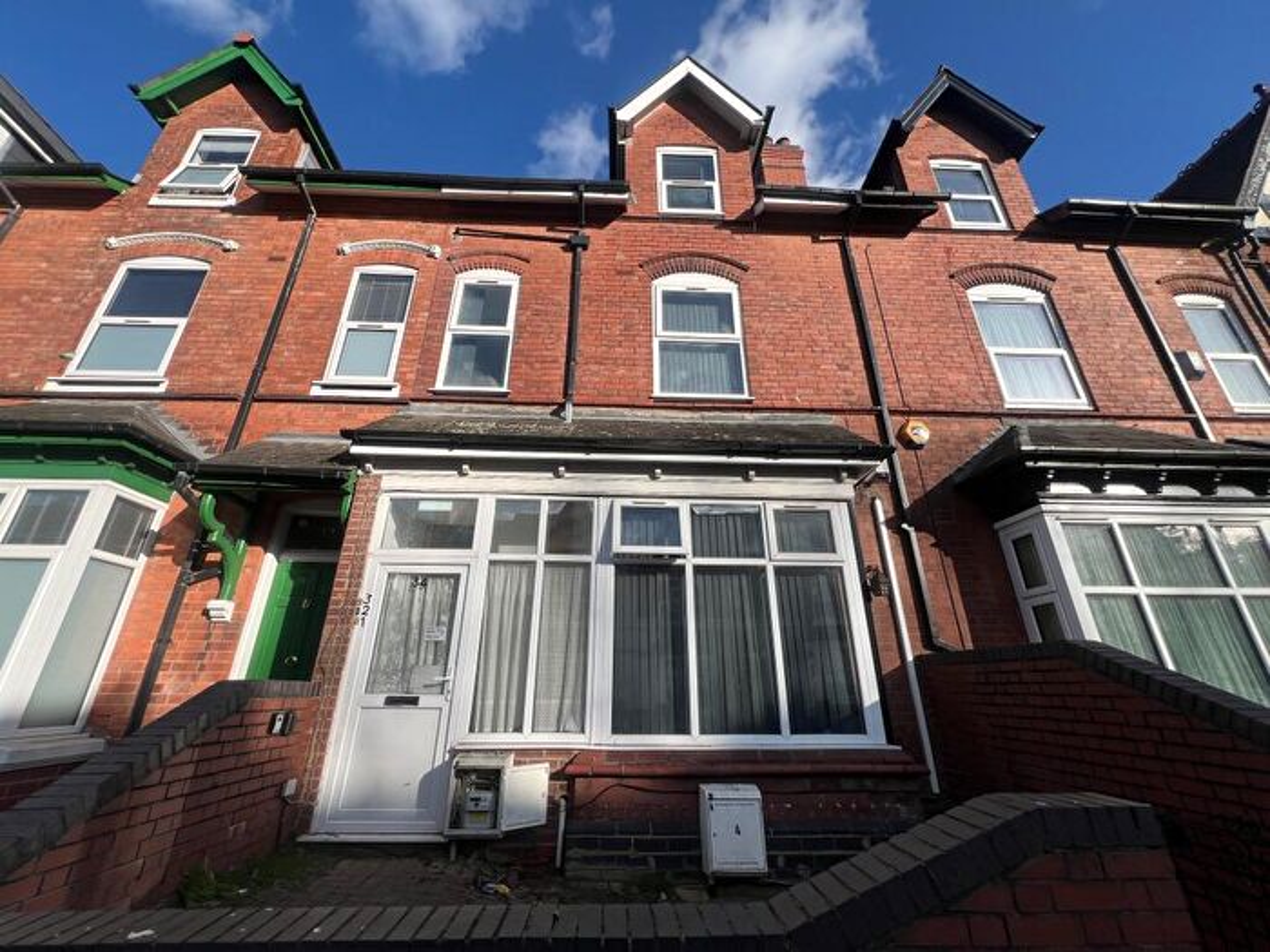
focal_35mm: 13
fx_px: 477
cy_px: 476
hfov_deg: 106.2
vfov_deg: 89.9
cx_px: 635
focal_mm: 1.57
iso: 32
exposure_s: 1/1508
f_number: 1.8
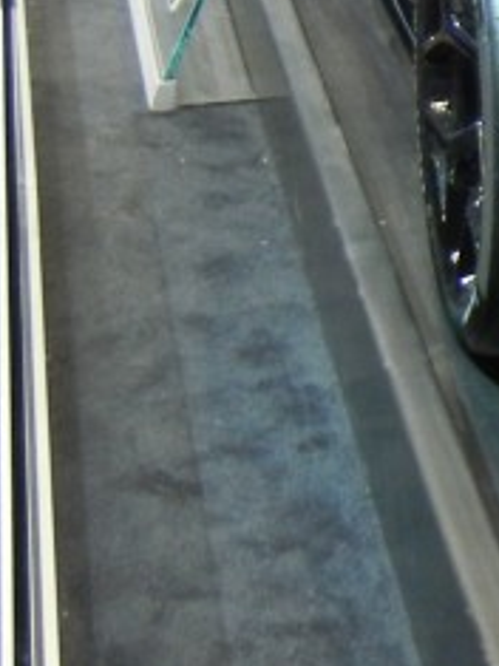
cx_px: 1092
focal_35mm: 131
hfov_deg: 10.2
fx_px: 2520
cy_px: -113
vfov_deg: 14.6
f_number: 3.5
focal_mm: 5.4
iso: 400
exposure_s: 1/28.4
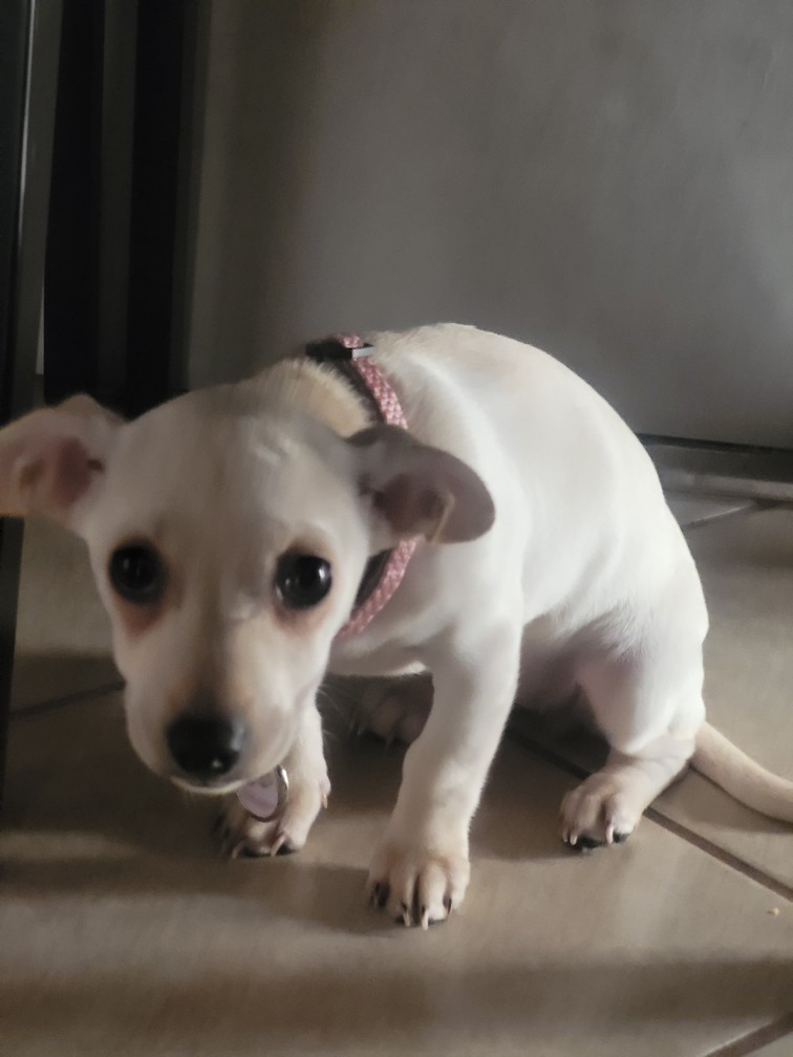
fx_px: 2321
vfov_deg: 25.7
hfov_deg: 19.4
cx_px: 396
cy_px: 528
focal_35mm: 76
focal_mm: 7.12
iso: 640
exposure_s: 1/60
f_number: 2.4
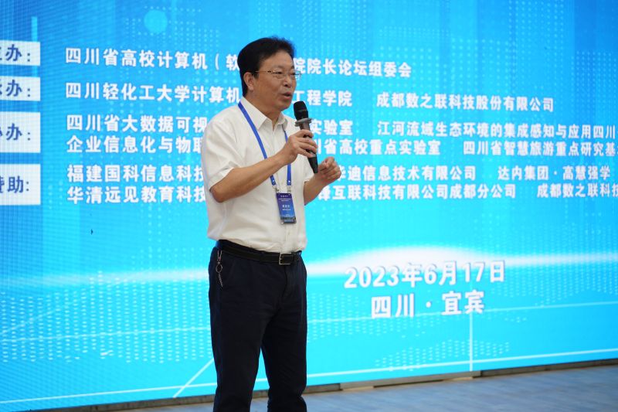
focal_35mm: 75
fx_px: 1287
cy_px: 206
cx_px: 309
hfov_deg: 27.0
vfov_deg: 18.2
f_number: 2.8
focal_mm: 75
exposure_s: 1/100
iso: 160
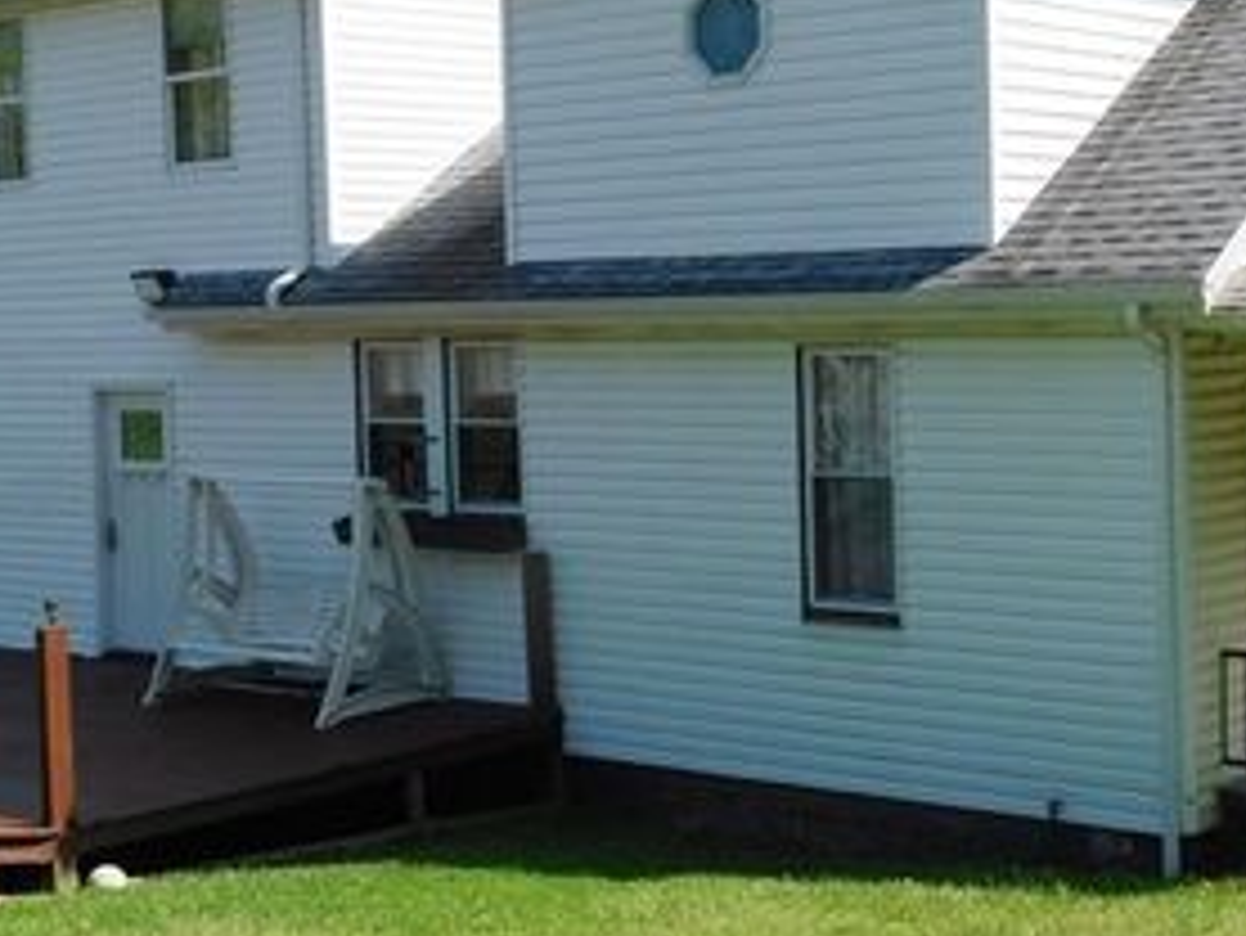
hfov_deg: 29.5
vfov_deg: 22.6
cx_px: 859
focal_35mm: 65
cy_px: 389
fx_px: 2341
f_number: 3.5
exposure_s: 1/800
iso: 125
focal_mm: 6.3
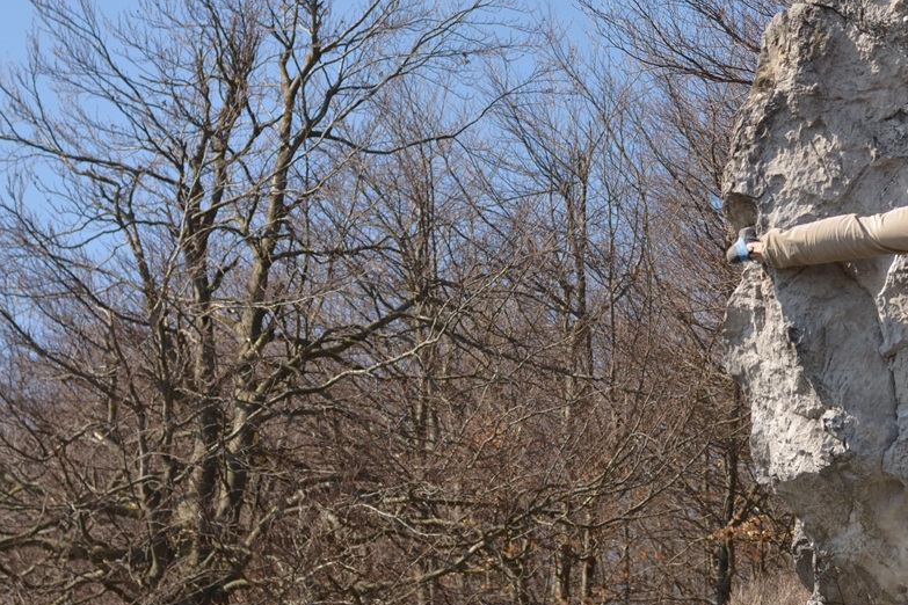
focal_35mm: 153
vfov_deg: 9.0
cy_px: 196
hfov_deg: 13.3
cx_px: 815
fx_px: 3859
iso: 100
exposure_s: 1/800
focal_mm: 50
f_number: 4
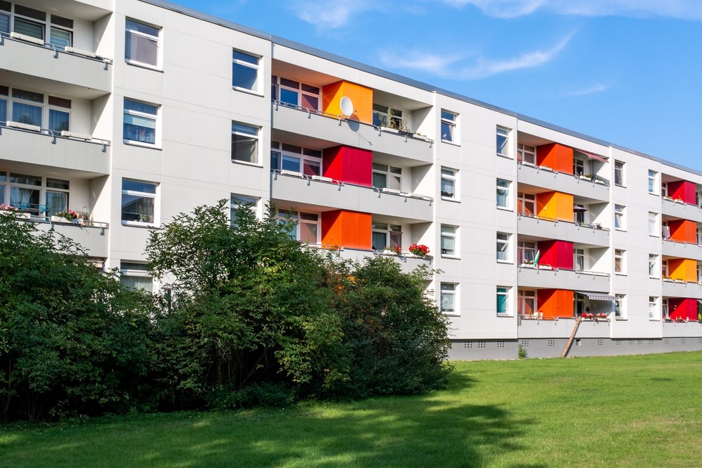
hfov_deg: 73.7
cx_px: 351
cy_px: 234
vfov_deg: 53.1
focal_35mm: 24
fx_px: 468
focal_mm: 16
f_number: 11
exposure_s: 1/320
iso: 100
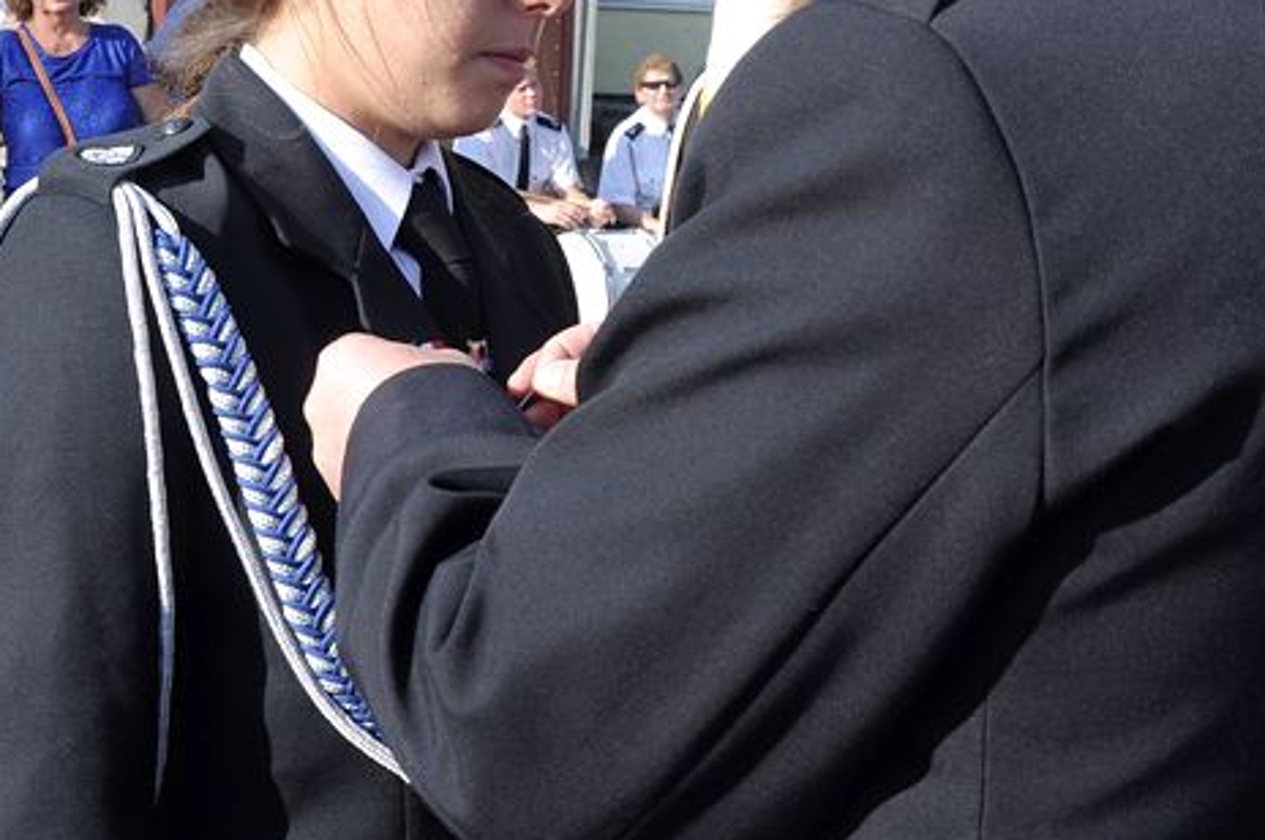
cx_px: 518
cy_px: 200
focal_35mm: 77
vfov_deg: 17.6
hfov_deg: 26.3
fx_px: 2702
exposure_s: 1/320
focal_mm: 28
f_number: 10
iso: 400
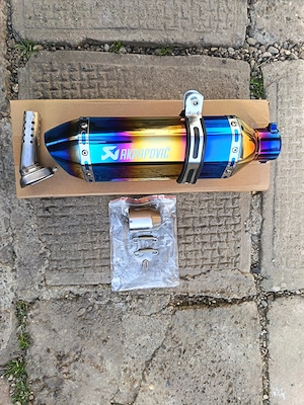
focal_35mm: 24
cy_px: 202
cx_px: 152
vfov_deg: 71.6
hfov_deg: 56.8
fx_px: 281
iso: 100
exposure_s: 1/196
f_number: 1.75
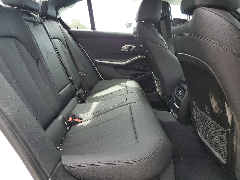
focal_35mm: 26
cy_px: 90
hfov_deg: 67.3
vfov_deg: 53.1
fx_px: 180
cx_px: 120
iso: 50
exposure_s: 1/244
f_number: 1.5
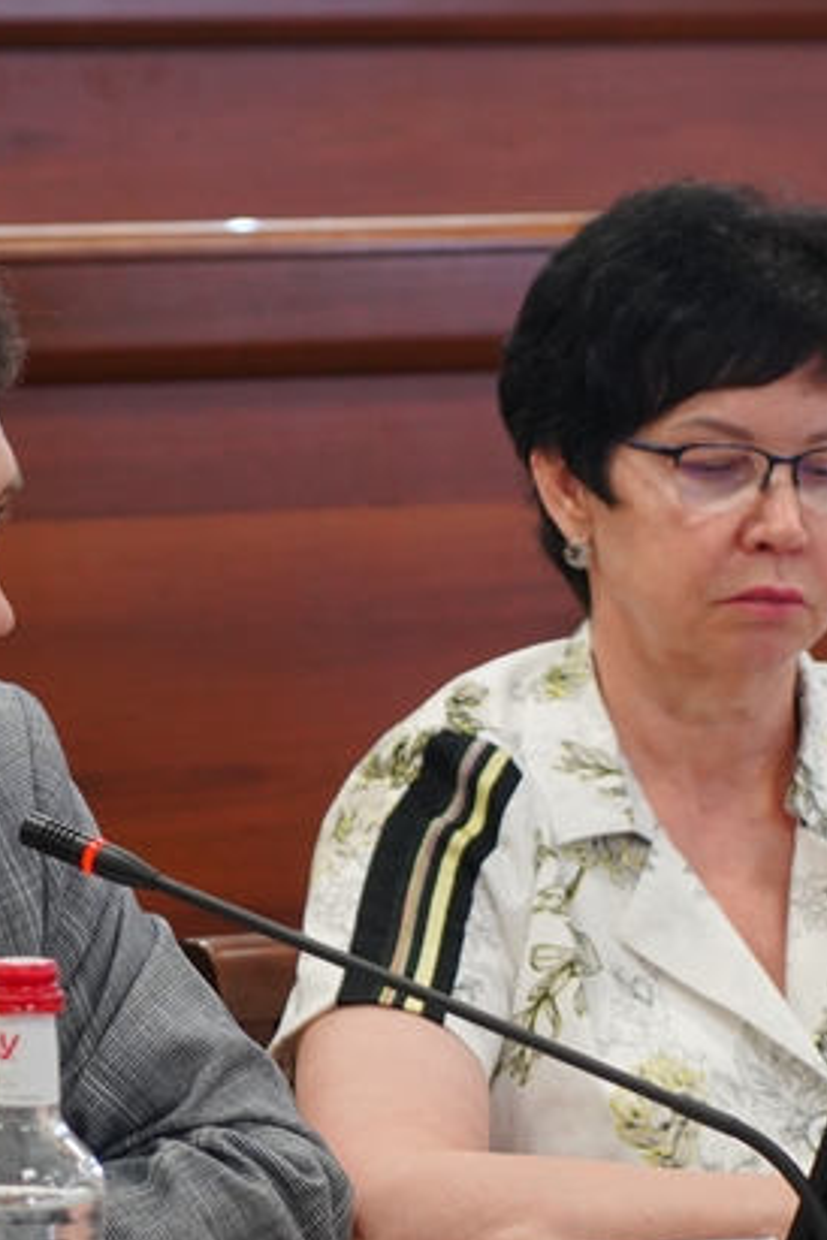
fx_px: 6443
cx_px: 658
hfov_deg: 7.3
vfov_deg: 11.0
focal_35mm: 187
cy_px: 673
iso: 1250
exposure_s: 1/60
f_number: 4
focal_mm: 64
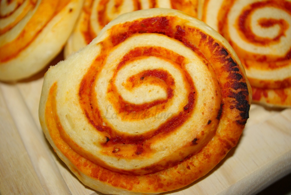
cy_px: 98
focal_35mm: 50
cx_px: 146
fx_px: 401
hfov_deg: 39.9
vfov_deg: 27.3
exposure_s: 1/50
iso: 320
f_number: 4.5
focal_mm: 33
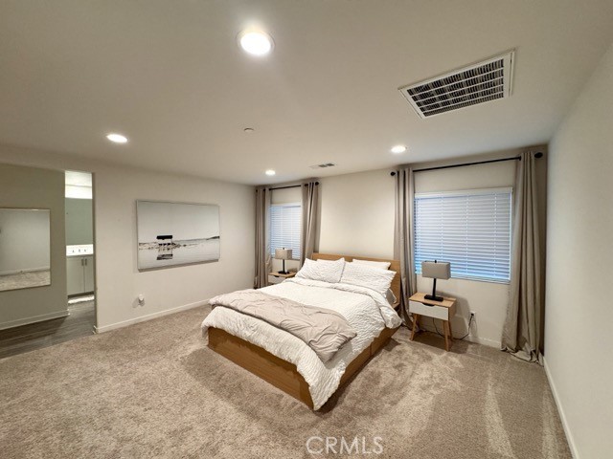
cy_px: 230
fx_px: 248
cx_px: 306
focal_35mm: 14
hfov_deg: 102.1
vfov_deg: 85.7
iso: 320
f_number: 2.2
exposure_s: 1/120
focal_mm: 2.22
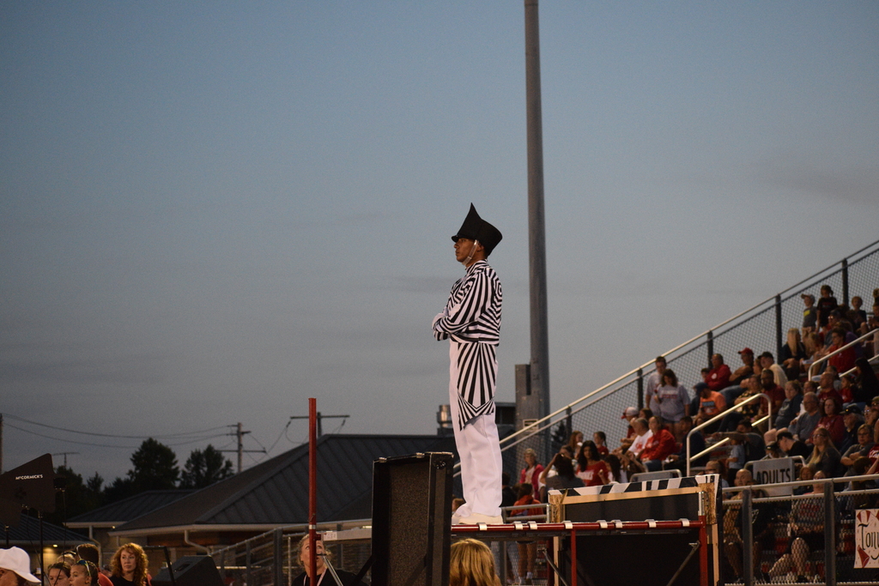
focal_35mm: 105
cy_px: 293
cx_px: 440
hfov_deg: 19.5
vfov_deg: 13.0
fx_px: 2564
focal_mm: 70
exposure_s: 1/250
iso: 3200
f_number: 4.5
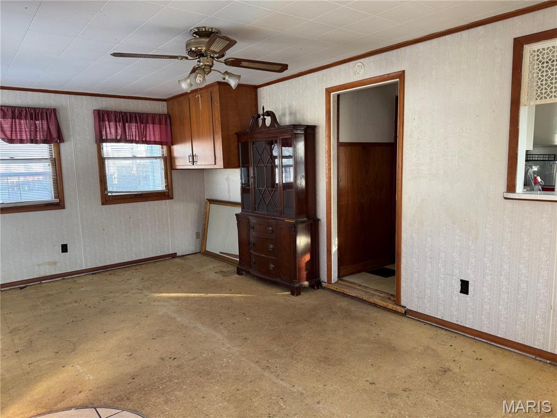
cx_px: 278
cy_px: 209
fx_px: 386
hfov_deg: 71.6
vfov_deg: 56.8
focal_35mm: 24
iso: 160
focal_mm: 6.76
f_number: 1.78
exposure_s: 1/121
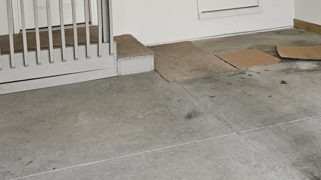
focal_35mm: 56
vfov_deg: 20.3
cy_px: -24
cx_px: 189
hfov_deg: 37.1
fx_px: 477
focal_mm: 6.3
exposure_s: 1/170
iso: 250
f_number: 1.7
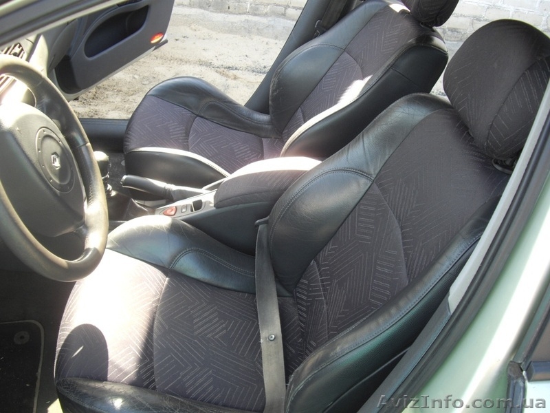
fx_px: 604
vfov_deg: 37.7
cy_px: 206
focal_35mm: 38
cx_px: 275
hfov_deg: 49.0
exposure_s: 1/60
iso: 100
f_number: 2.8
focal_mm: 7.9
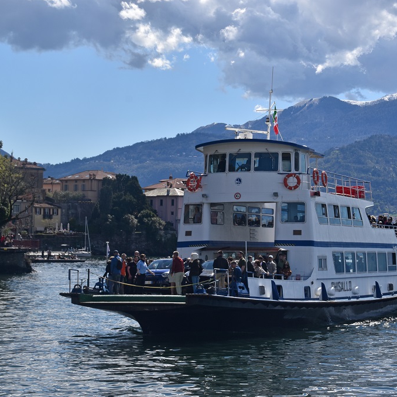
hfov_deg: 10.7
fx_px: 2123
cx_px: 231
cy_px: 198
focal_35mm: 164
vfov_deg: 10.7
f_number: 11
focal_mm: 85
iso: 200
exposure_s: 1/500
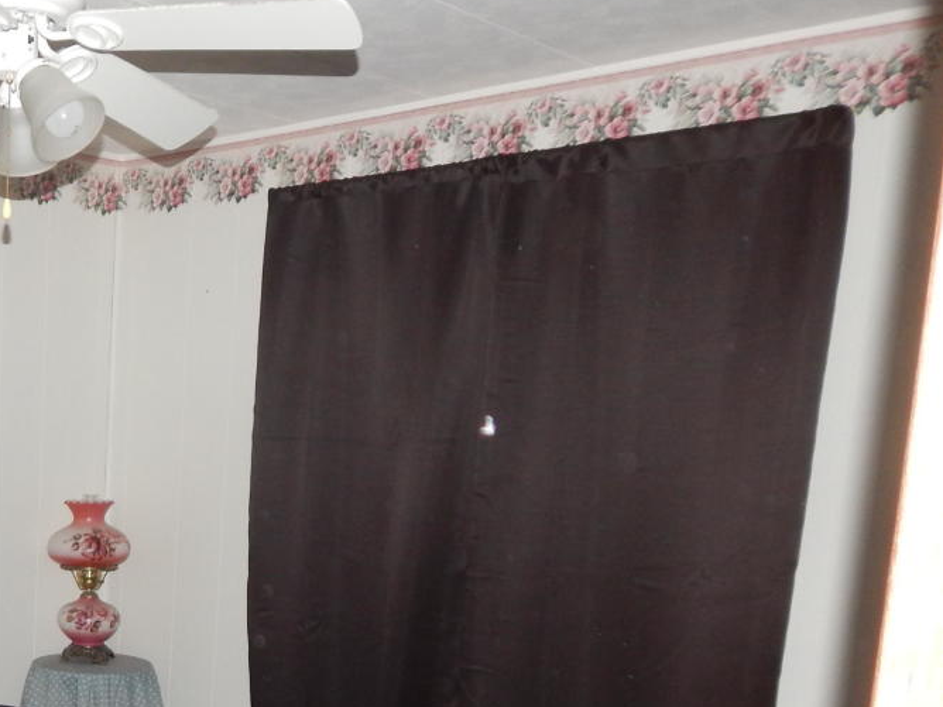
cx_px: -16
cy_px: 622
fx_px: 1280
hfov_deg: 36.1
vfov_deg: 29.7
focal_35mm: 47
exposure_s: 1/30
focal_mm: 4.1
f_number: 3
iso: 200
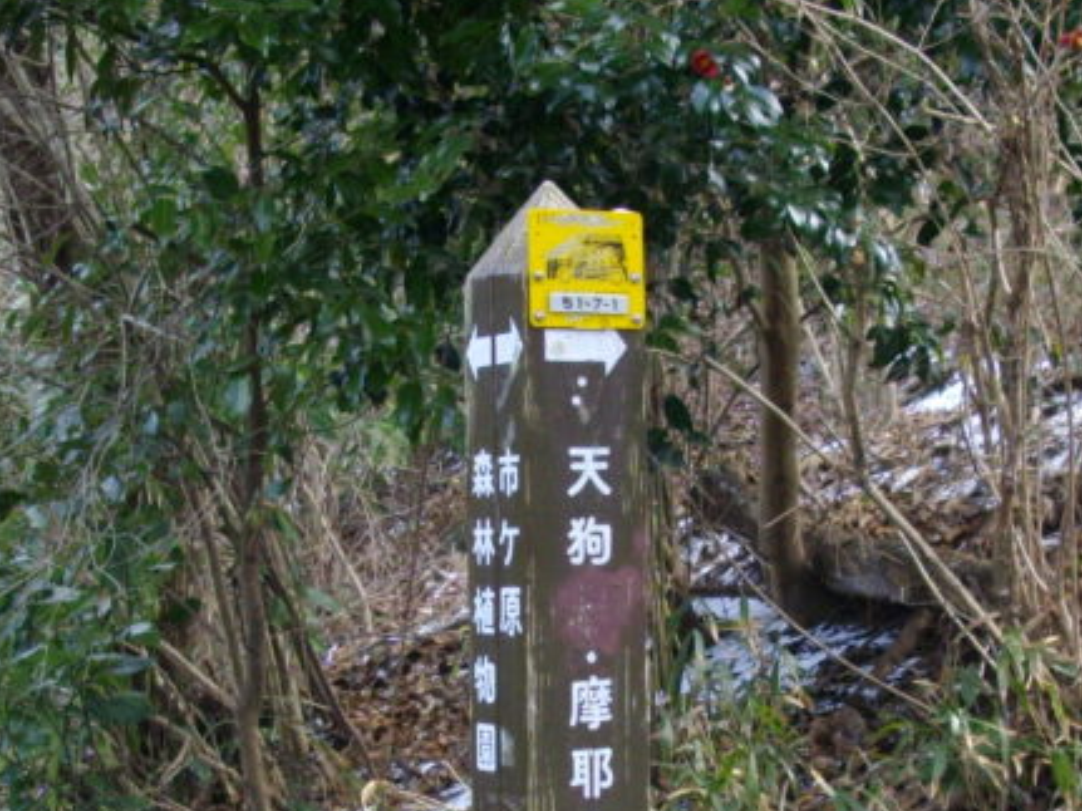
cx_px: 459
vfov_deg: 16.6
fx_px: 2750
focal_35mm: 88
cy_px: 685
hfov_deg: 22.2
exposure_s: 1/125
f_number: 2.8
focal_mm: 6.2
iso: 134
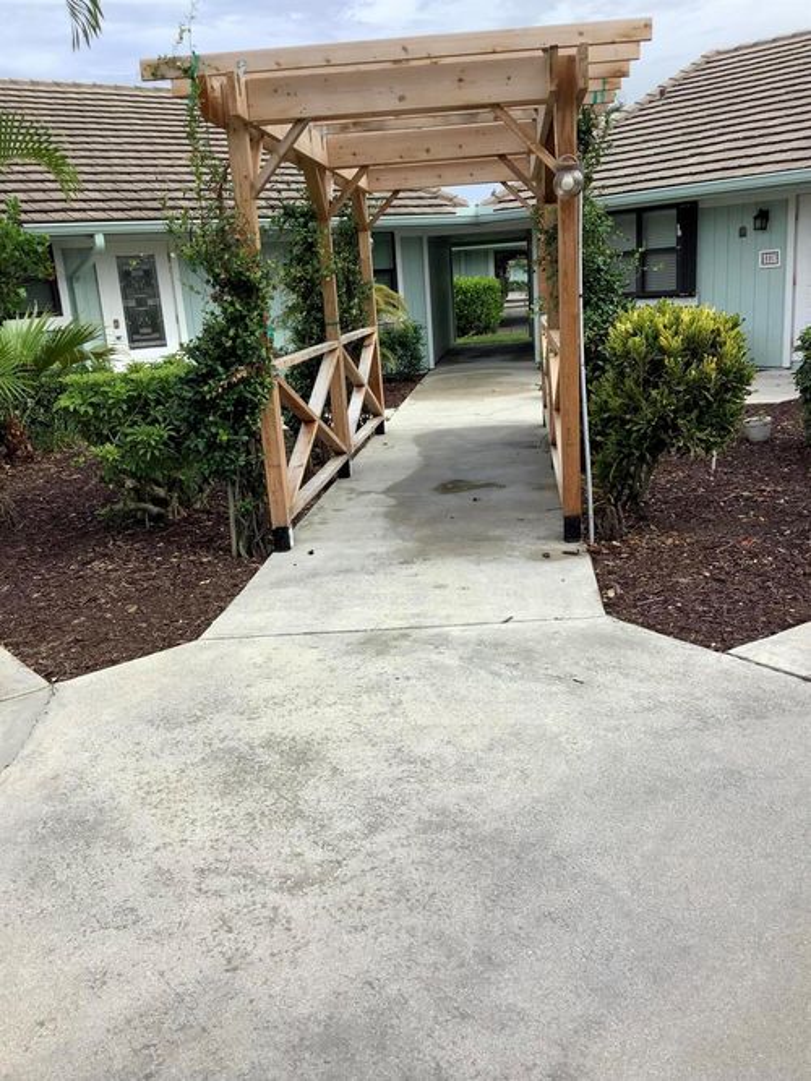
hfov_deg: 45.4
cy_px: 540
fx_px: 969
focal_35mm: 31
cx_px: 406
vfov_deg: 58.4
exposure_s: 1/679
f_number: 2.4
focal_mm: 3.3
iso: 25
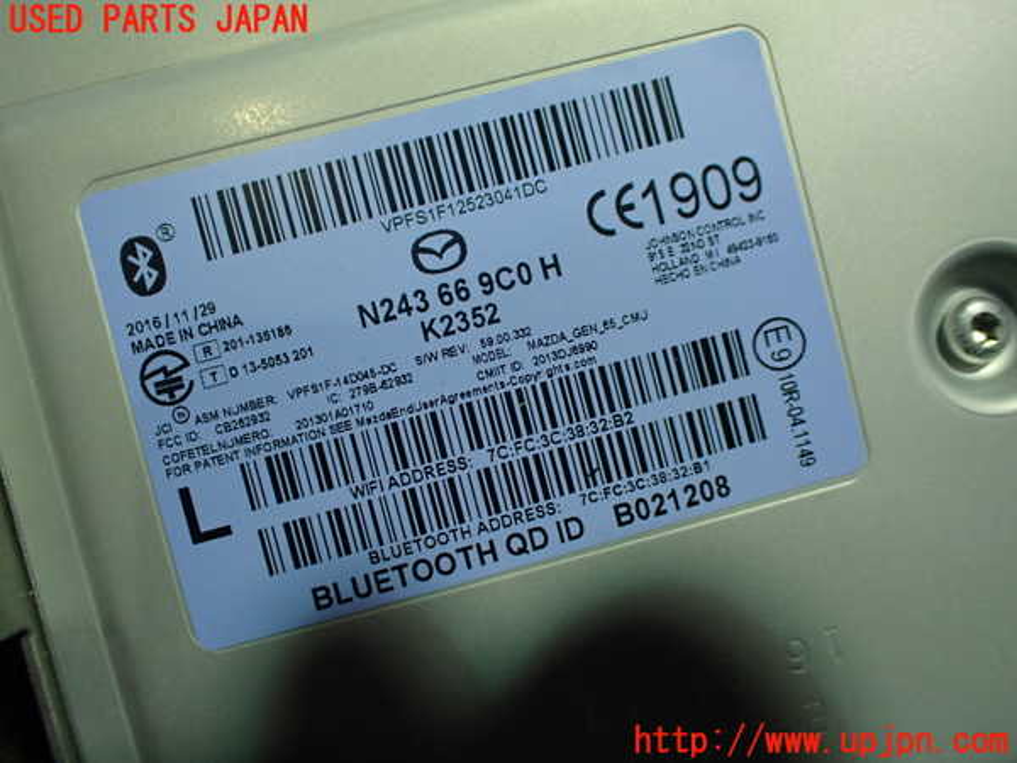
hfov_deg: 60.0
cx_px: 508
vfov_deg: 46.8
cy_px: 382
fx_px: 881
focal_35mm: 30
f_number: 2.3
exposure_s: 1/125
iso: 250
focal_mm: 5.4
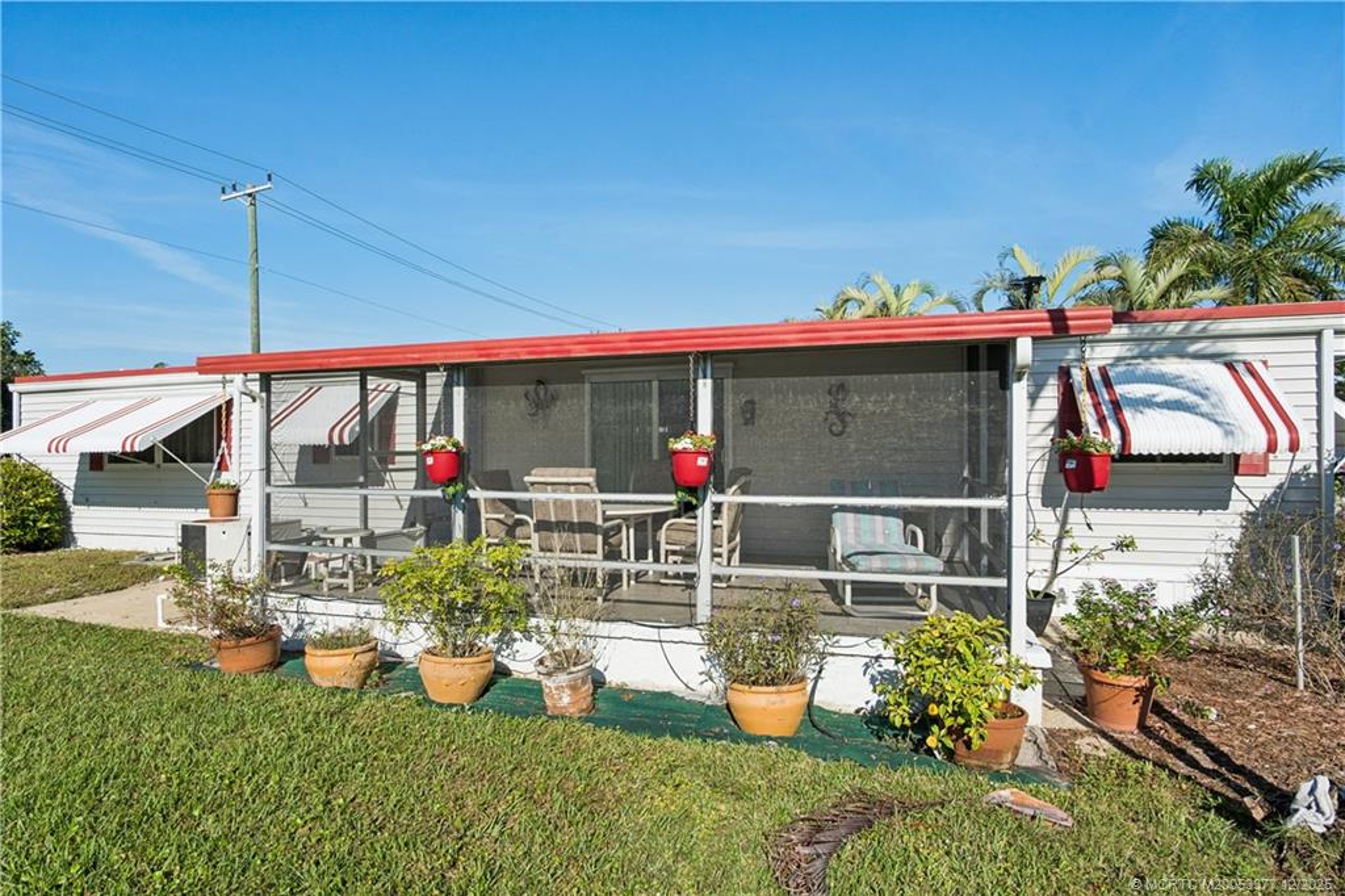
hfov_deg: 90.0
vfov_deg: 67.3
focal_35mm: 18
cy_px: 448
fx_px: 672
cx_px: 672
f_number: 9
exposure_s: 1/1000
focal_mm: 12
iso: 200
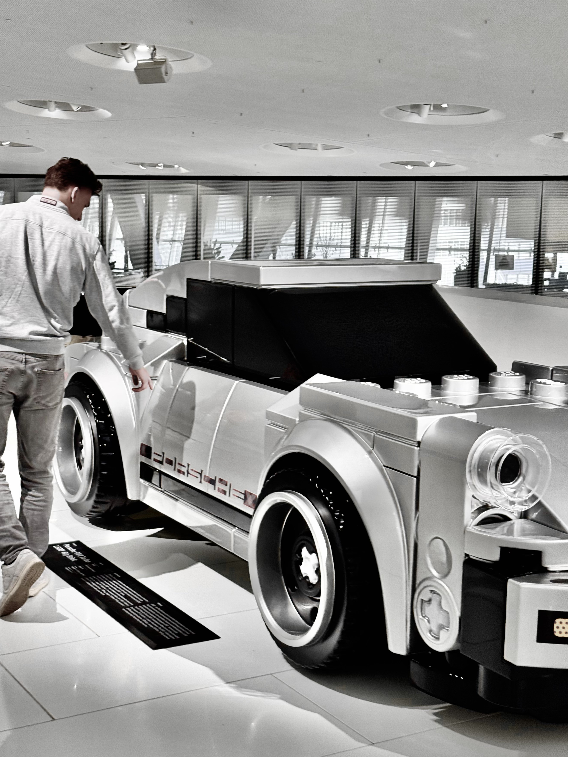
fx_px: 1203
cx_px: 245
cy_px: 361
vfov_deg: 34.9
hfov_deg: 26.5
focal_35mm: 55
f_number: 1.78
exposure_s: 1/81
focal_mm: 6.76
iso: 80
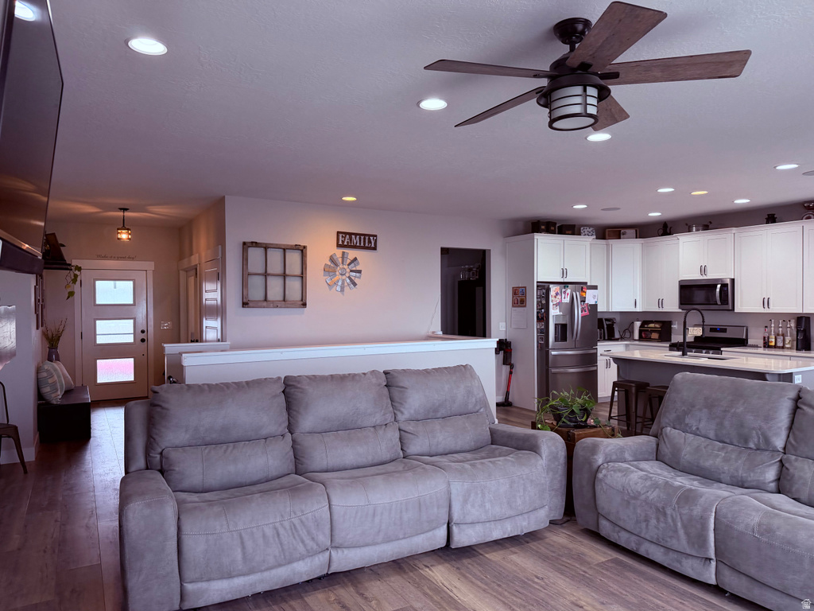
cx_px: 407
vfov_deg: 56.8
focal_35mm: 24
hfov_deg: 71.6
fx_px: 564
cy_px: 306
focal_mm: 6.76
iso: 250
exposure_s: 1/120
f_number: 1.78
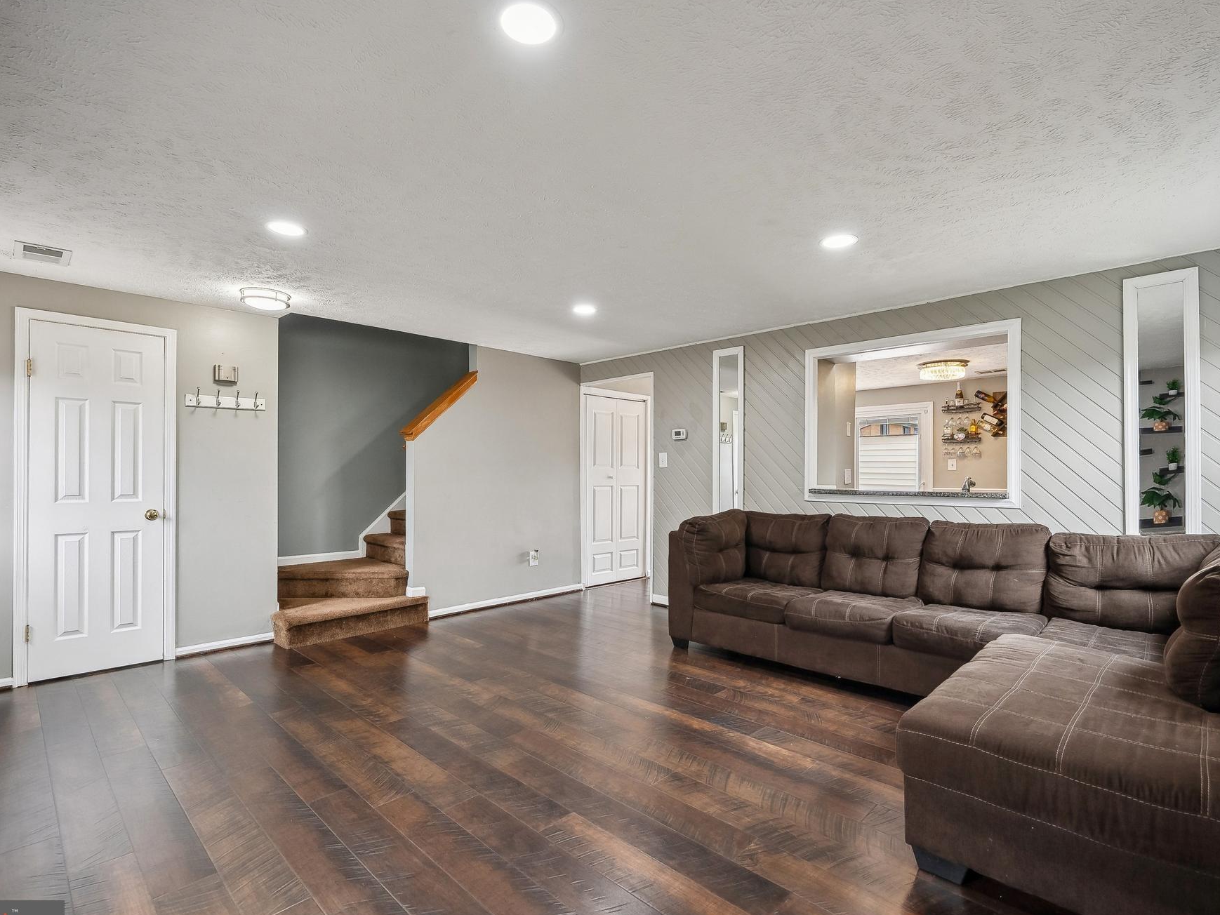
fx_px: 599
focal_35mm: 17
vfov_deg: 74.7
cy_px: 472
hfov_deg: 91.0
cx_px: 628
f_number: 7.1
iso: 640
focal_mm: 15
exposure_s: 1/50
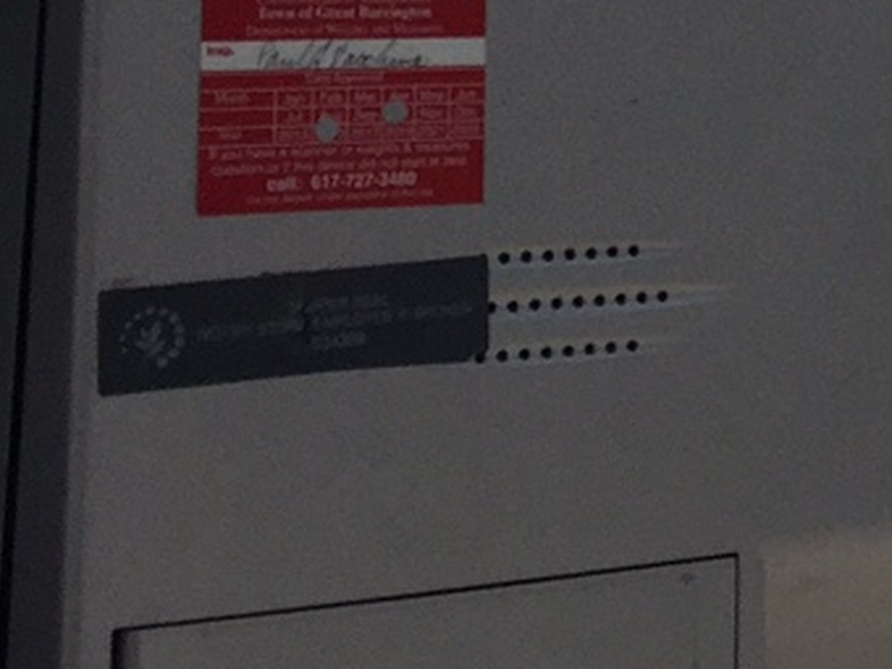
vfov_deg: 10.3
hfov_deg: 12.9
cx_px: 1587
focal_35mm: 139
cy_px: -391
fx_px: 3582
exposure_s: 1/3968
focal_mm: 4.15
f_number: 2.2
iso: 32
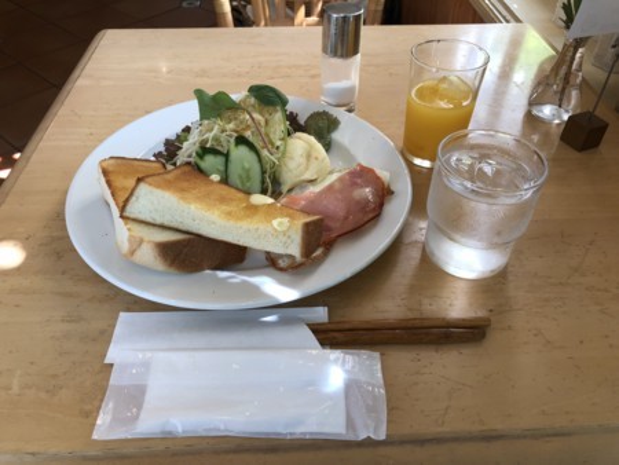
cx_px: 310
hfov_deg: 63.4
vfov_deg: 49.8
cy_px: 232
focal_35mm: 28
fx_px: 501
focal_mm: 4
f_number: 1.8
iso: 64
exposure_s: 1/120
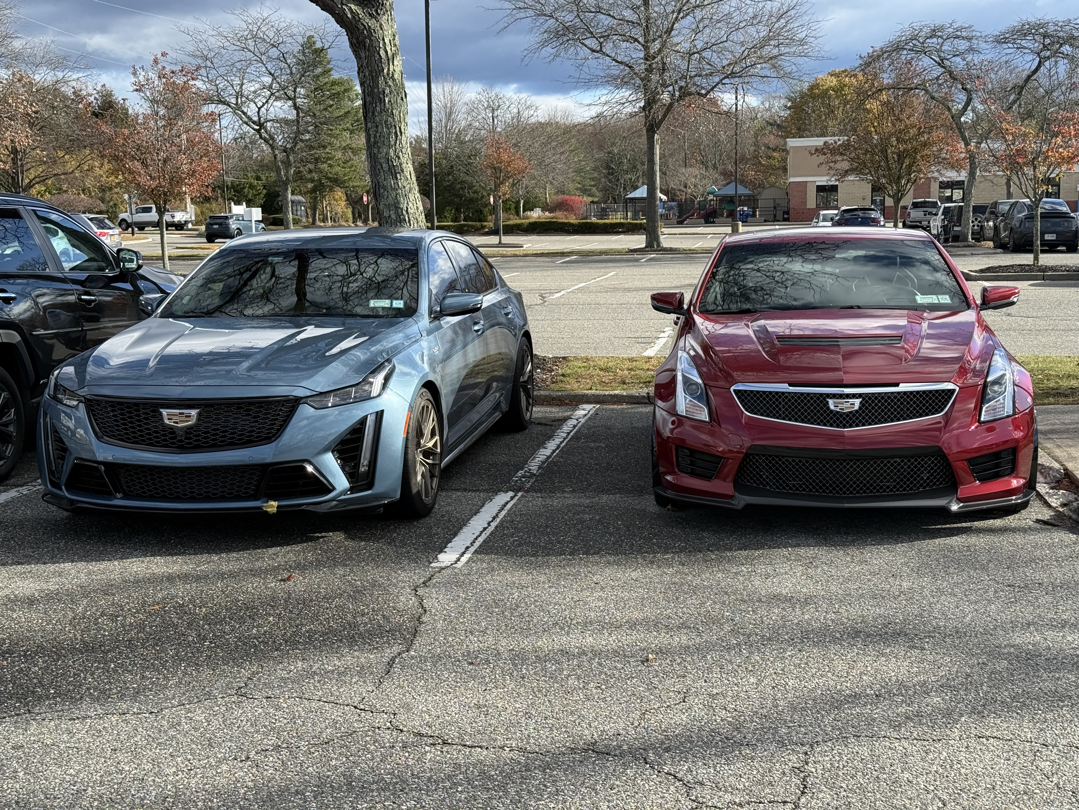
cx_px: 540
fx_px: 1496
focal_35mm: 48
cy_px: 405
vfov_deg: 30.3
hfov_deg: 39.7
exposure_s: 1/2865
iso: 80
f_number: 1.78
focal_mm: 6.76
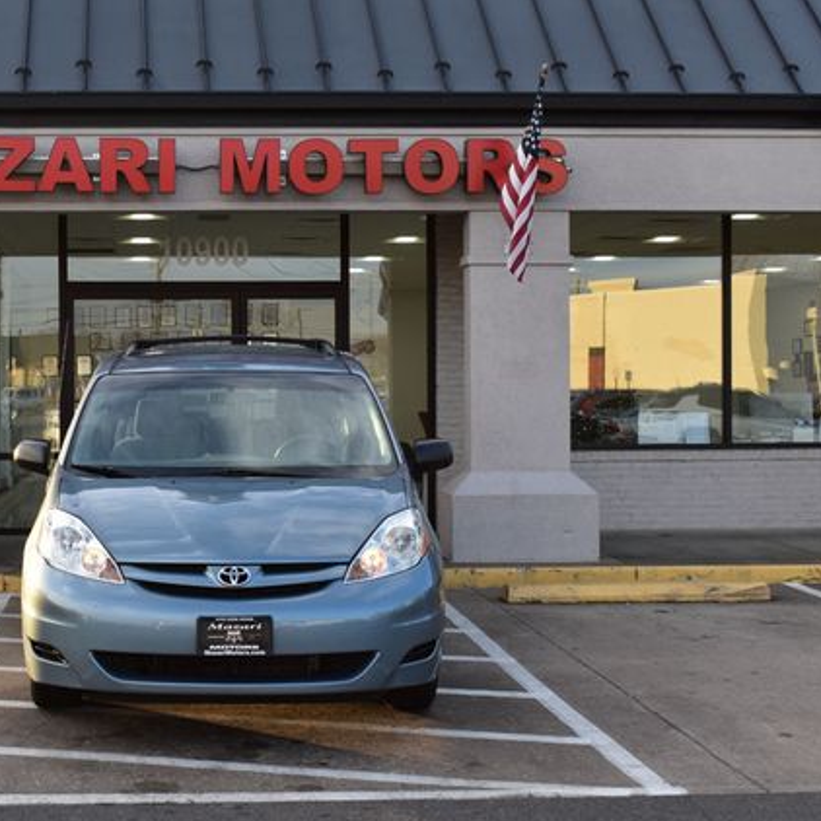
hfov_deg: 29.1
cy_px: 410
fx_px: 1556
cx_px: 206
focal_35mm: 58
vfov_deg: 29.6
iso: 400
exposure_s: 1/100
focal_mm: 30
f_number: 9
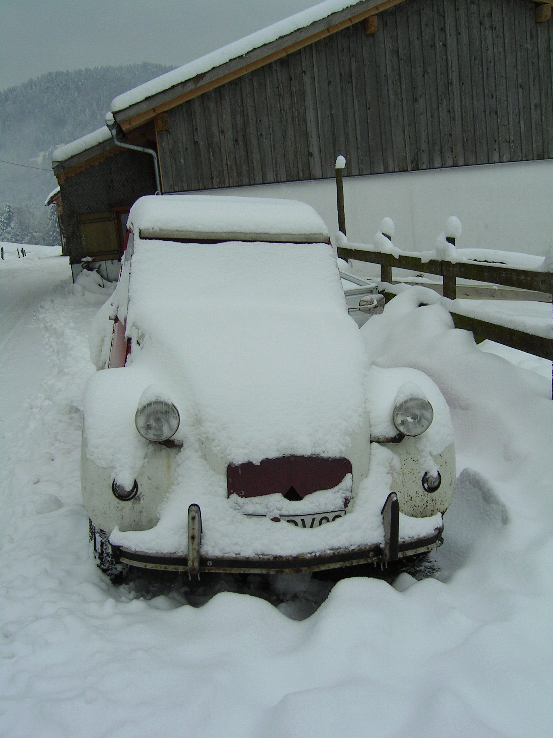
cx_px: 276
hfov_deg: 39.7
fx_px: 767
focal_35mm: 36
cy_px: 369
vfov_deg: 51.4
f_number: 4.8
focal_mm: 5.6
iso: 50
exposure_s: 1/166
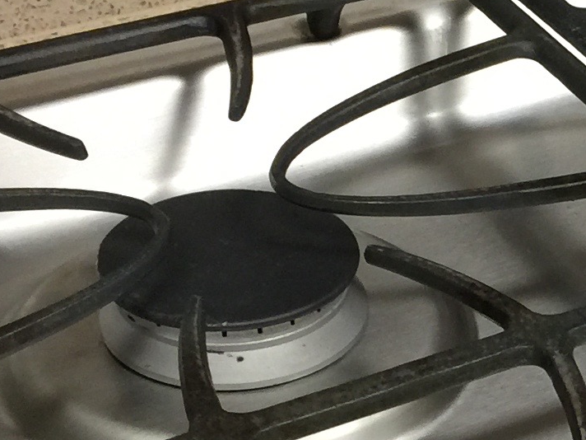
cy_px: 434
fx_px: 2252
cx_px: 965
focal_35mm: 133
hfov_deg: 13.6
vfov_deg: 11.1
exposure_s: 1/15
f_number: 2.2
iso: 64
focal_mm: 4.15
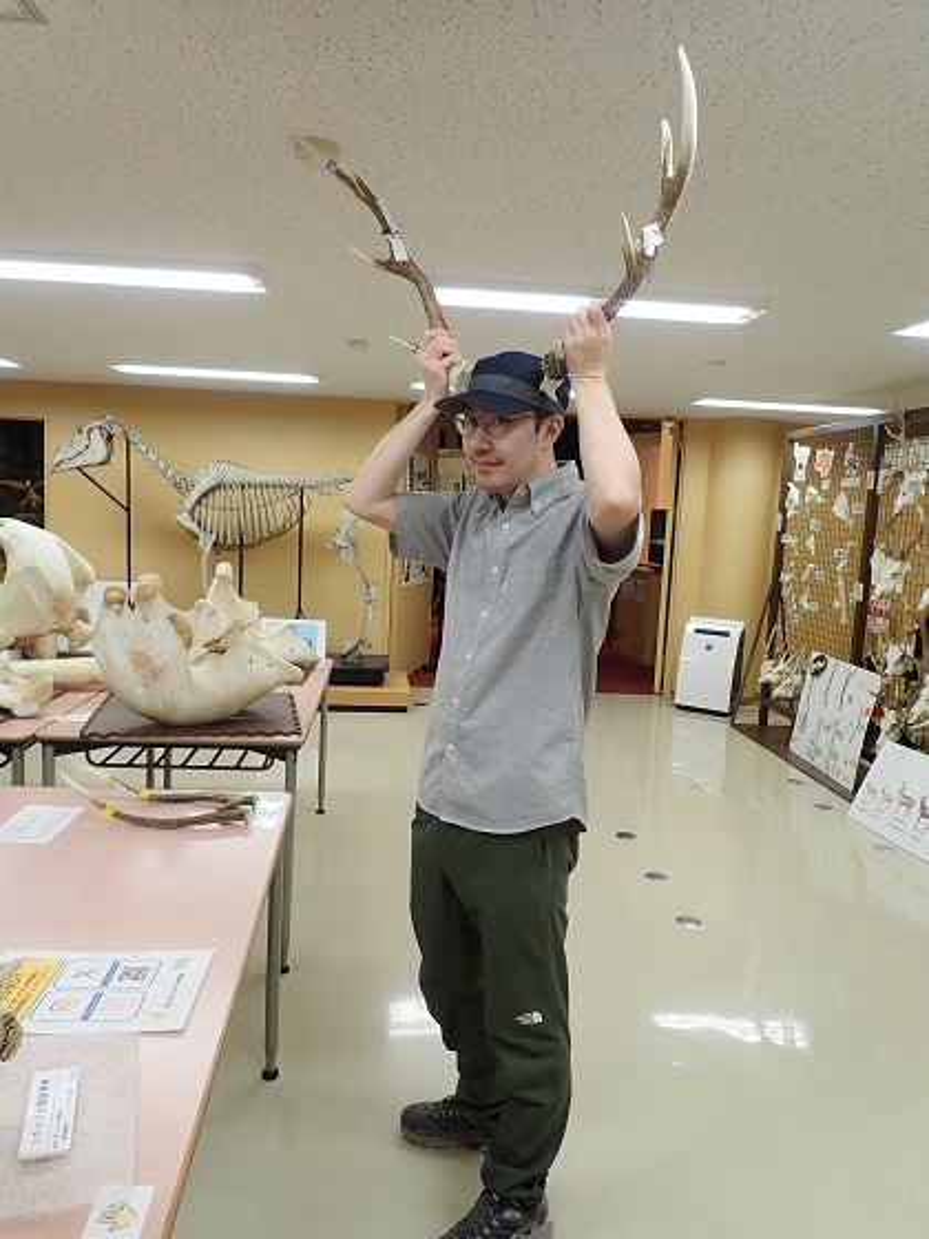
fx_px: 895
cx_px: 464
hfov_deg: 54.9
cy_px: 620
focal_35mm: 25
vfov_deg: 69.4
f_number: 2.8
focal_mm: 4.5
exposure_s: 1/60
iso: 100
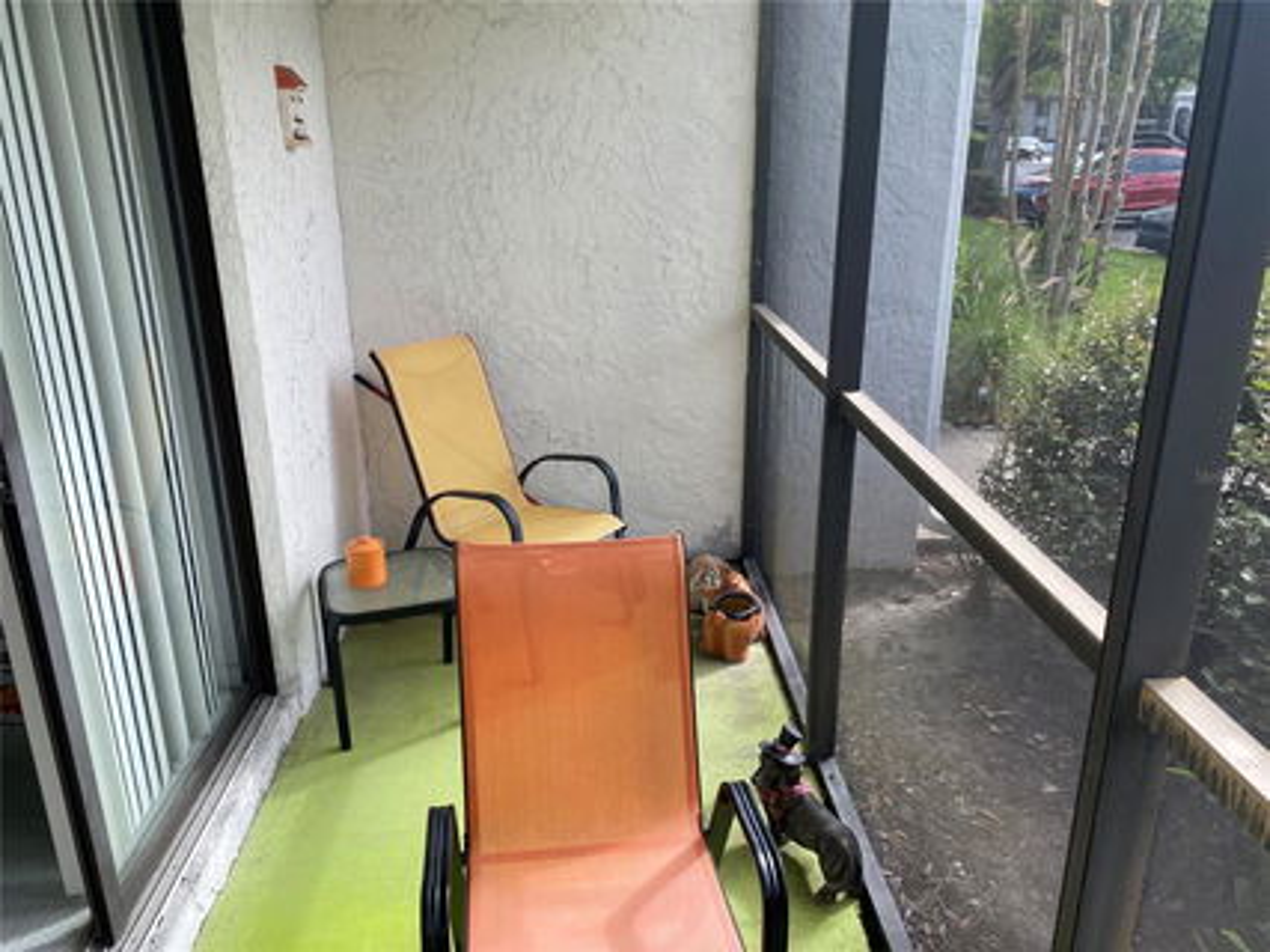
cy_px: 476
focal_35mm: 26
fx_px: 954
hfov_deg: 67.3
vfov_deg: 53.0
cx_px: 635
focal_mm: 4.25
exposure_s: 1/465
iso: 32
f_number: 1.8
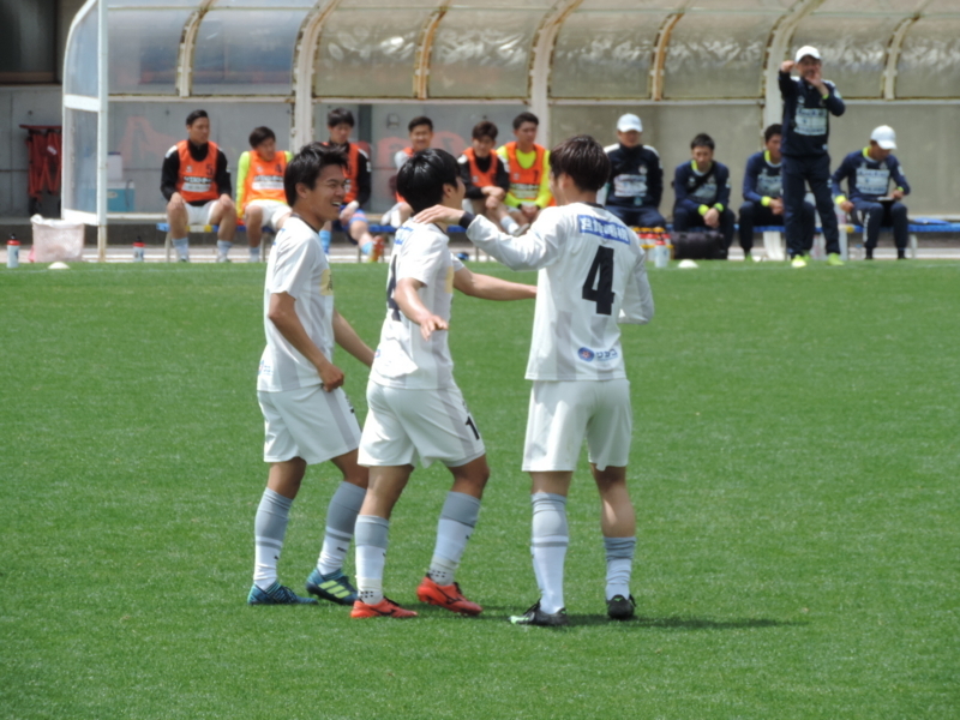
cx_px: 480
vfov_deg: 3.7
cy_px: 360
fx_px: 11093
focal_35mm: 400
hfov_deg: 5.0
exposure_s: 1/400
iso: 80
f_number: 4.8
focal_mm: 71.3
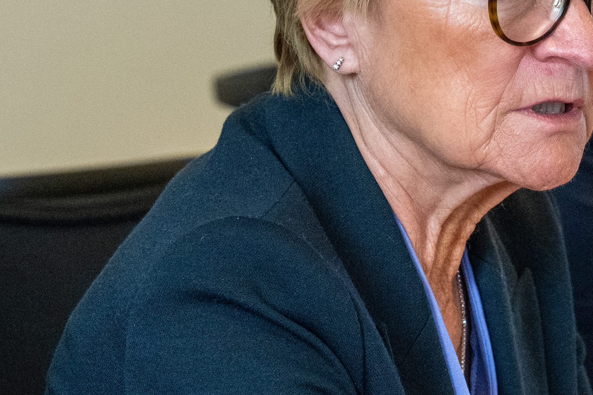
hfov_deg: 6.2
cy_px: 284
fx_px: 5419
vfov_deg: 4.2
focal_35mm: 329
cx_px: 808
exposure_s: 1/320
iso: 3200
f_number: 4.5
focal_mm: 87
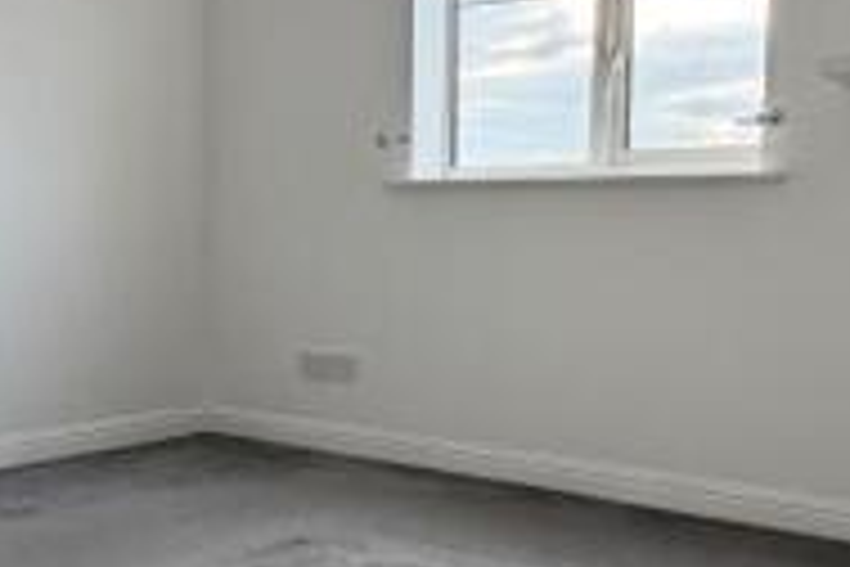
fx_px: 1062
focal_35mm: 45
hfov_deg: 43.4
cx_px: 506
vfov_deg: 29.8
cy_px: 340
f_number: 2.2
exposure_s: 1/121
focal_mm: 2.22
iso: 125
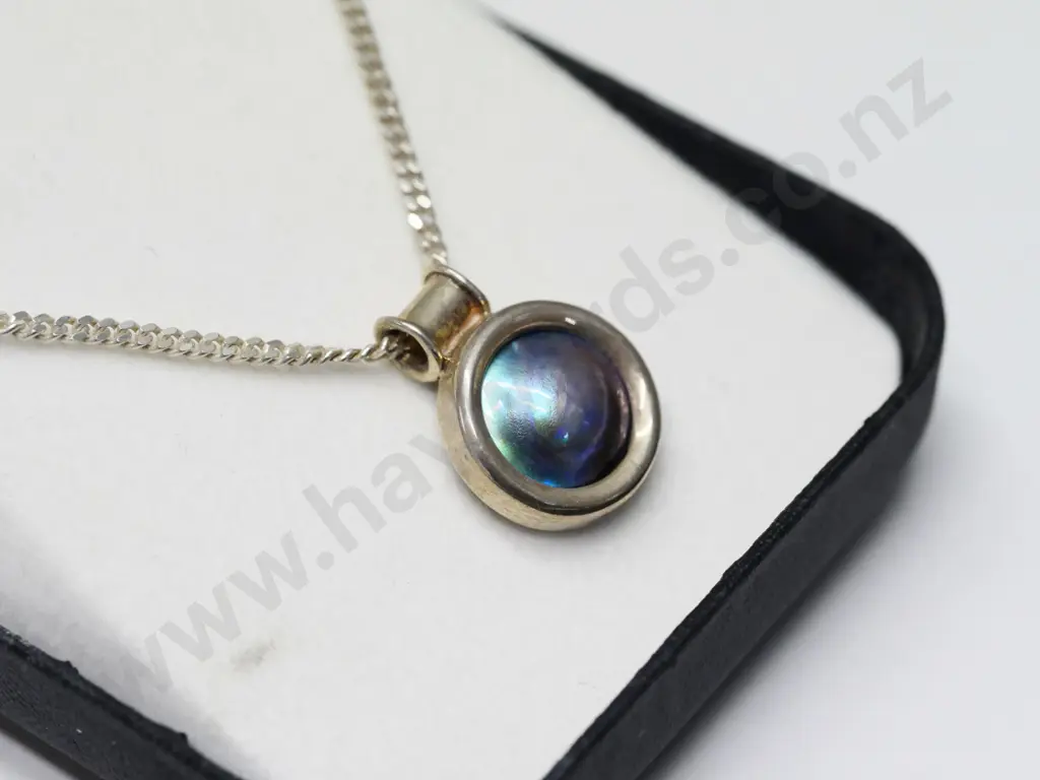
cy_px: 390
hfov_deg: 16.4
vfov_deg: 12.3
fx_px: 3605
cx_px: 520
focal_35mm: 120
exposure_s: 1/160
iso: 1600
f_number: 5
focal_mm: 60
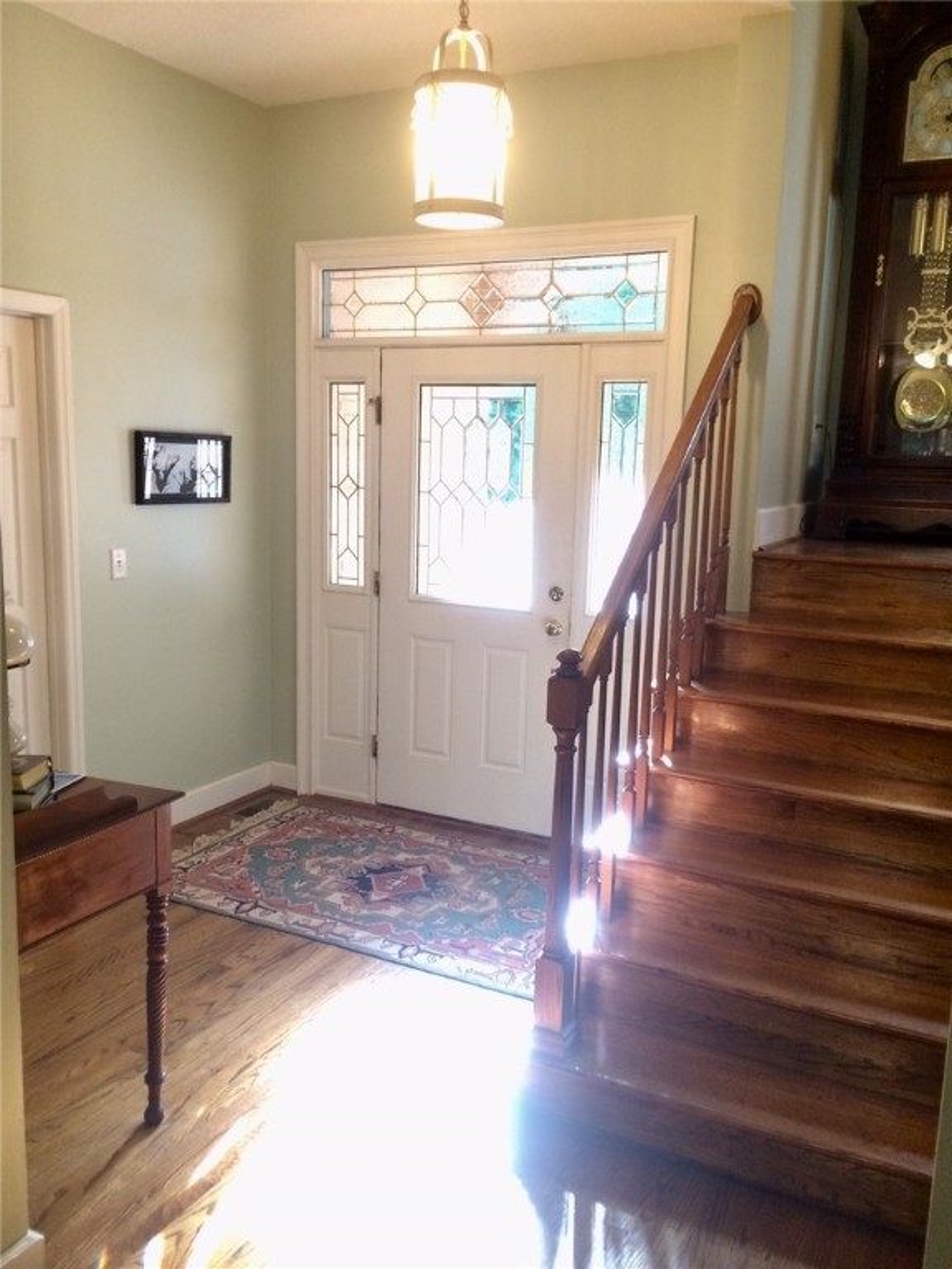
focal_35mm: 29
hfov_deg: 48.2
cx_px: 476
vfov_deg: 61.7
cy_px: 634
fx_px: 1063
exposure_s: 1/30
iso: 160
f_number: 2.2
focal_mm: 4.15
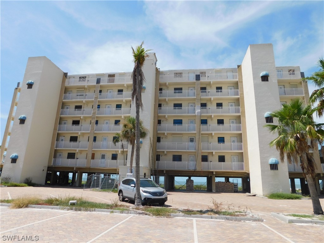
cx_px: 162
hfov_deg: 73.9
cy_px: 122
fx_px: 215
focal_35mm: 23
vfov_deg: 58.9
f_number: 6
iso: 125
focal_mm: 4
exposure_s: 1/640
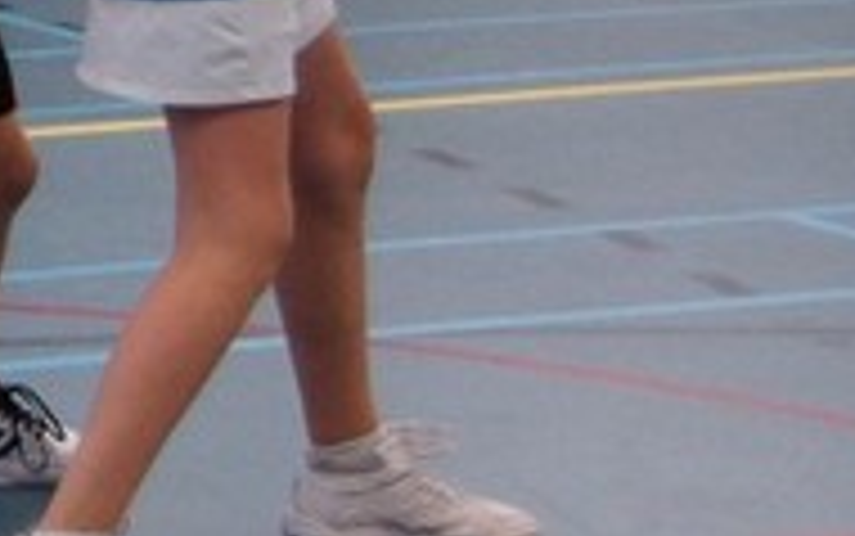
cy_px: -513
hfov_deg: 8.2
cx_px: -1336
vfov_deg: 5.6
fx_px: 5386
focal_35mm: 231
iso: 1000
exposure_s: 1/160
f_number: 4
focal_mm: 28
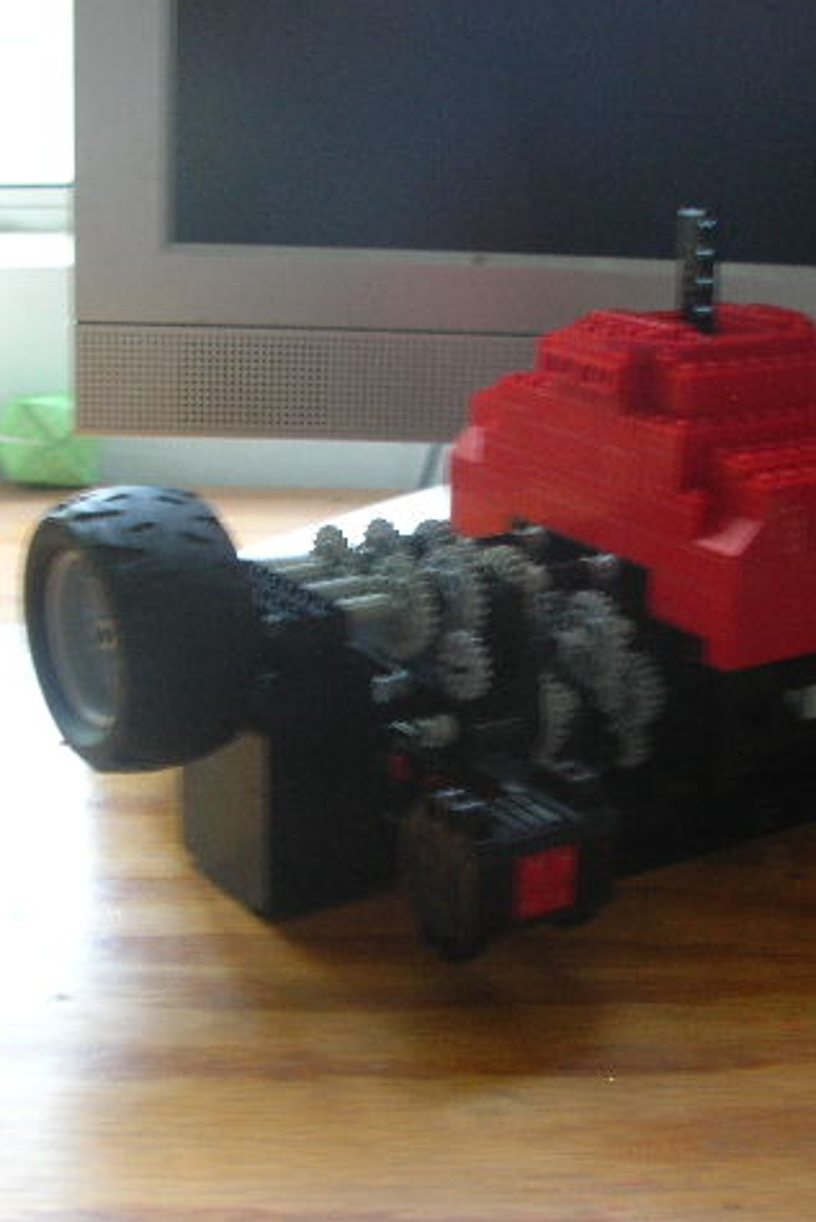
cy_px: 612
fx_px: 1902
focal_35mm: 56
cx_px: 450
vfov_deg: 35.6
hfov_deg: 24.2
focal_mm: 6.6
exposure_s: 1/4.6
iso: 65
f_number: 3
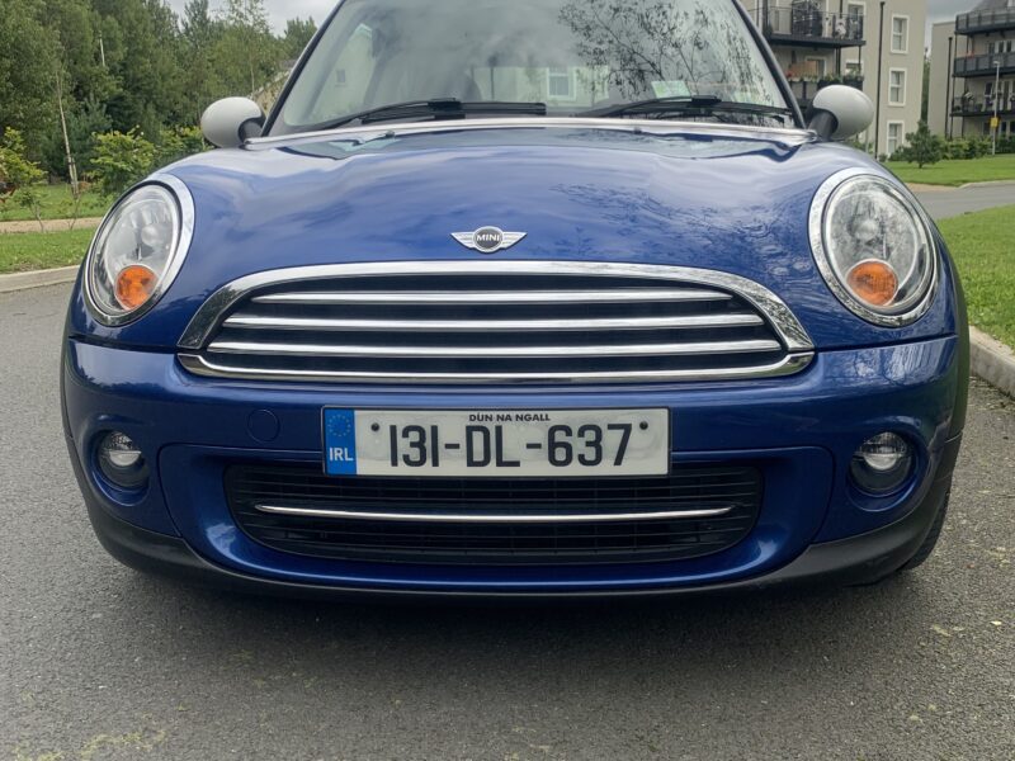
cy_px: 380
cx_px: 508
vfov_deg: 53.1
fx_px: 762
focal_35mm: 26
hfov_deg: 67.3
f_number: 1.8
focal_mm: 4.25
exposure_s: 1/1812
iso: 25
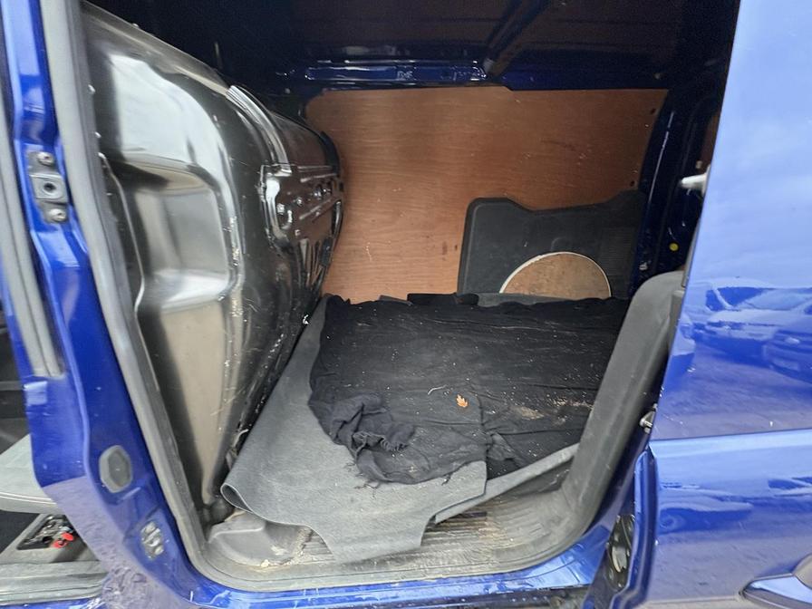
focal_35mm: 14
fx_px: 328
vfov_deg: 85.7
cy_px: 304
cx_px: 406
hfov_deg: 102.1
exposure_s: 1/88
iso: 200
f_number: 2.2
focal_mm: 2.22
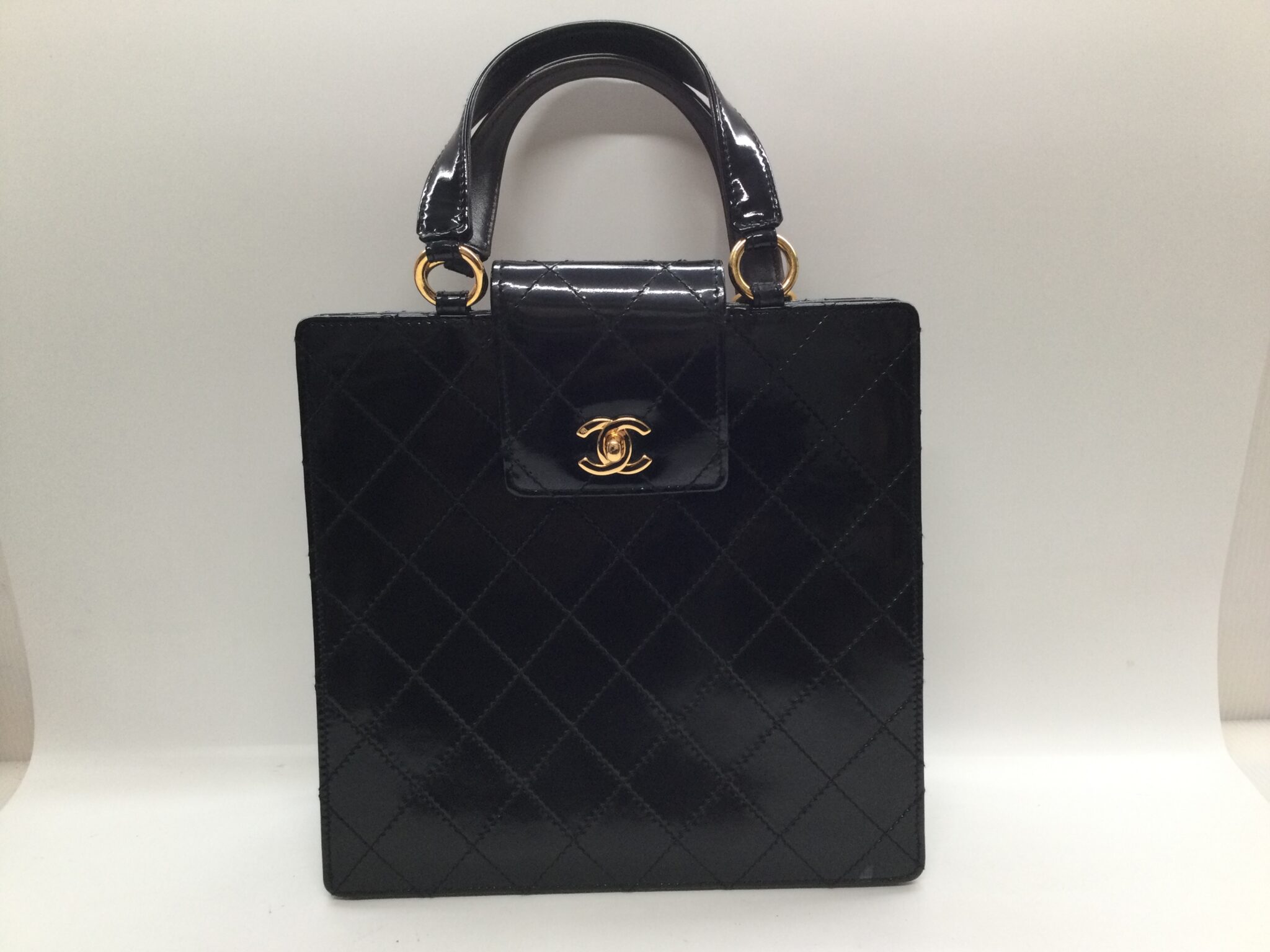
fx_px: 1137
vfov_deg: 45.4
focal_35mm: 31
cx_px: 635
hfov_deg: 58.4
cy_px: 476
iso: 50
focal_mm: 3.3
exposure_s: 1/30
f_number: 2.4
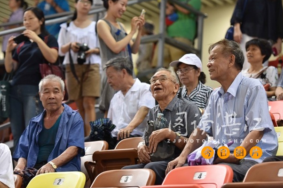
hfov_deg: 17.5
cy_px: 90
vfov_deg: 11.7
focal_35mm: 117
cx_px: 146
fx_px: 919
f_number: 2.8
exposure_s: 1/250
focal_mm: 110
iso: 2500
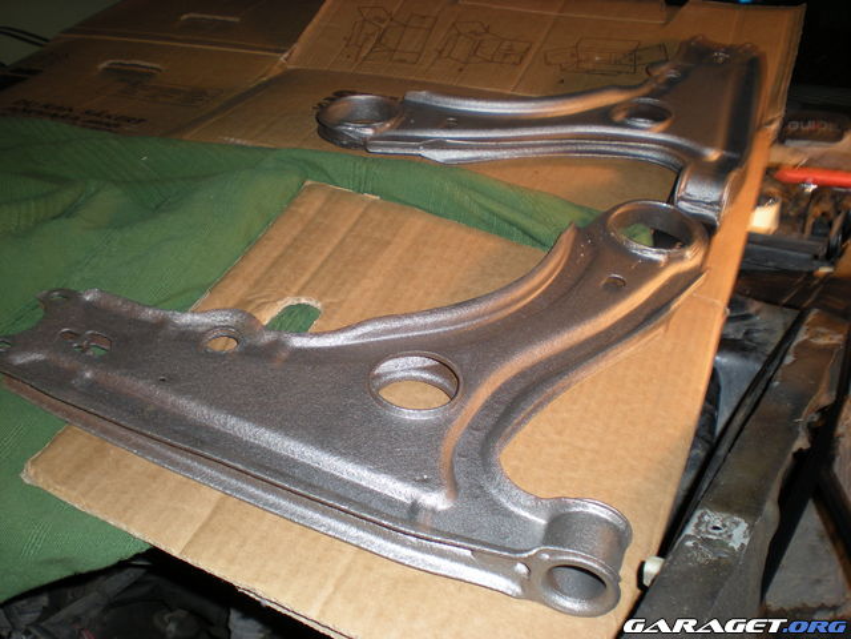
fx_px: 934
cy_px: 320
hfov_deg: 49.0
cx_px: 426
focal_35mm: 38
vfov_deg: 37.7
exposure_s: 1/30
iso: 64
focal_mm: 6.3
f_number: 3.1
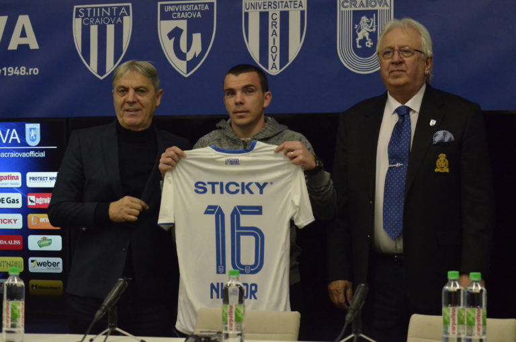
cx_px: 258
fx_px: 1502
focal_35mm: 105
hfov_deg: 19.5
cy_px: 171
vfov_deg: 13.0
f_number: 5.6
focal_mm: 70
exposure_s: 1/500
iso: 5000
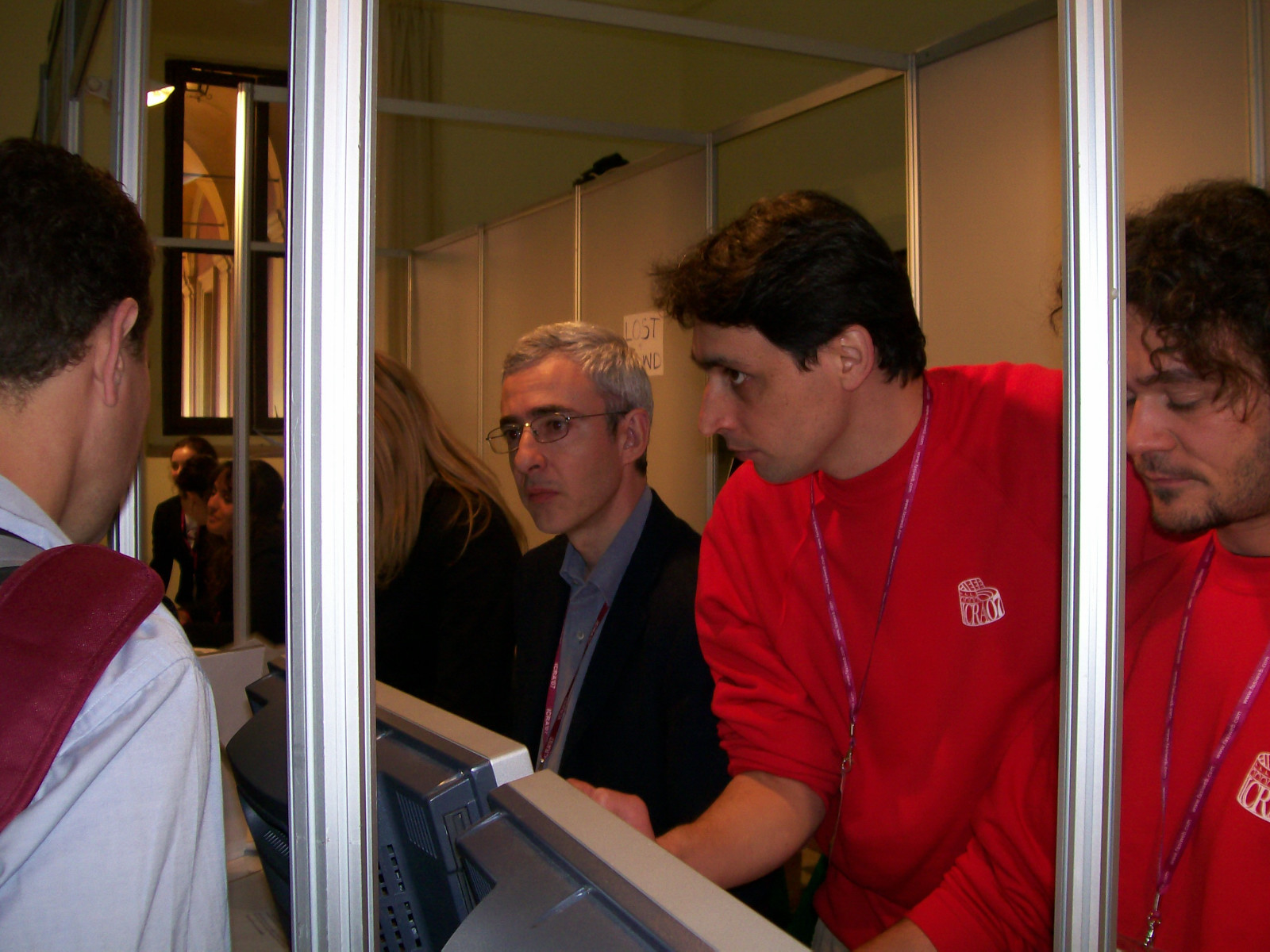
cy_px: 476
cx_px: 635
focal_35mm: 36
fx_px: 1321
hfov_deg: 51.4
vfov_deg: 39.7
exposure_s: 1/64
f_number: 2.7
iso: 80
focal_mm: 6
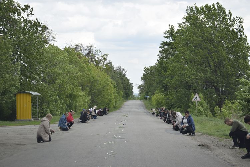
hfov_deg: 24.6
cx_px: 125
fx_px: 573
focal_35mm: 82
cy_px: 84
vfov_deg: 16.6
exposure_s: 1/400
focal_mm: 55
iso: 200
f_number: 5.6
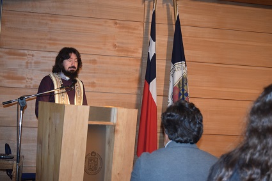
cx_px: 136
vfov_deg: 23.8
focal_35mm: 57
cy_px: 90
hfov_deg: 35.1
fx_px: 430
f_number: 4.8
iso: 1600
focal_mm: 38
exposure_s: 1/60
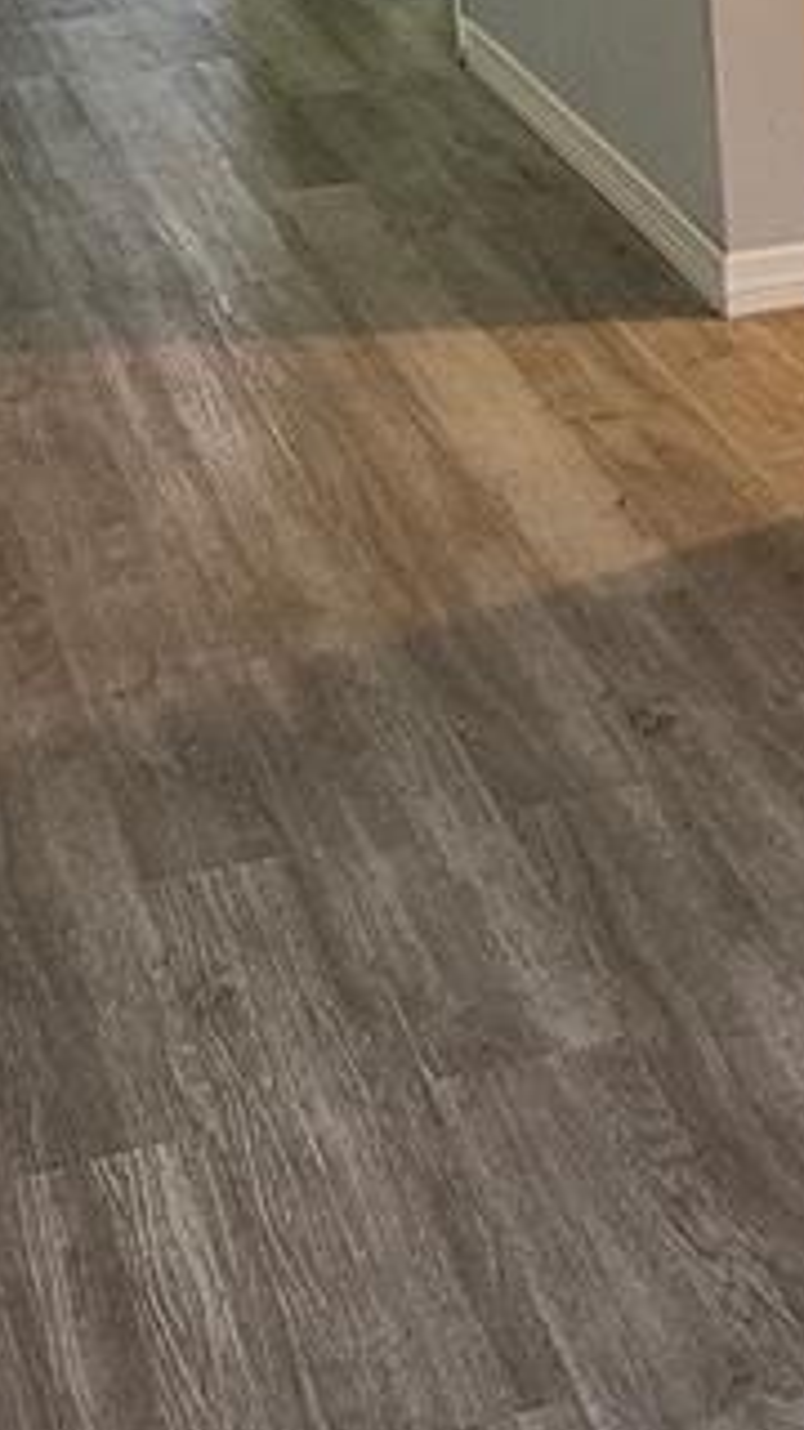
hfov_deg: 11.9
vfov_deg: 22.5
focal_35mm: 94
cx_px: 1456
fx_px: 3563
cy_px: 358
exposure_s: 1/120
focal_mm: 5.4
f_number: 1.8
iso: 250
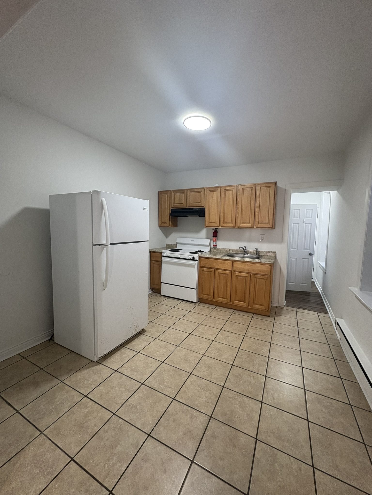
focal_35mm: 14
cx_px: 186
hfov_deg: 85.7
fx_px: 201
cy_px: 248
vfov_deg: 102.1
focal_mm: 2.22
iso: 160
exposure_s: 1/60
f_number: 2.2
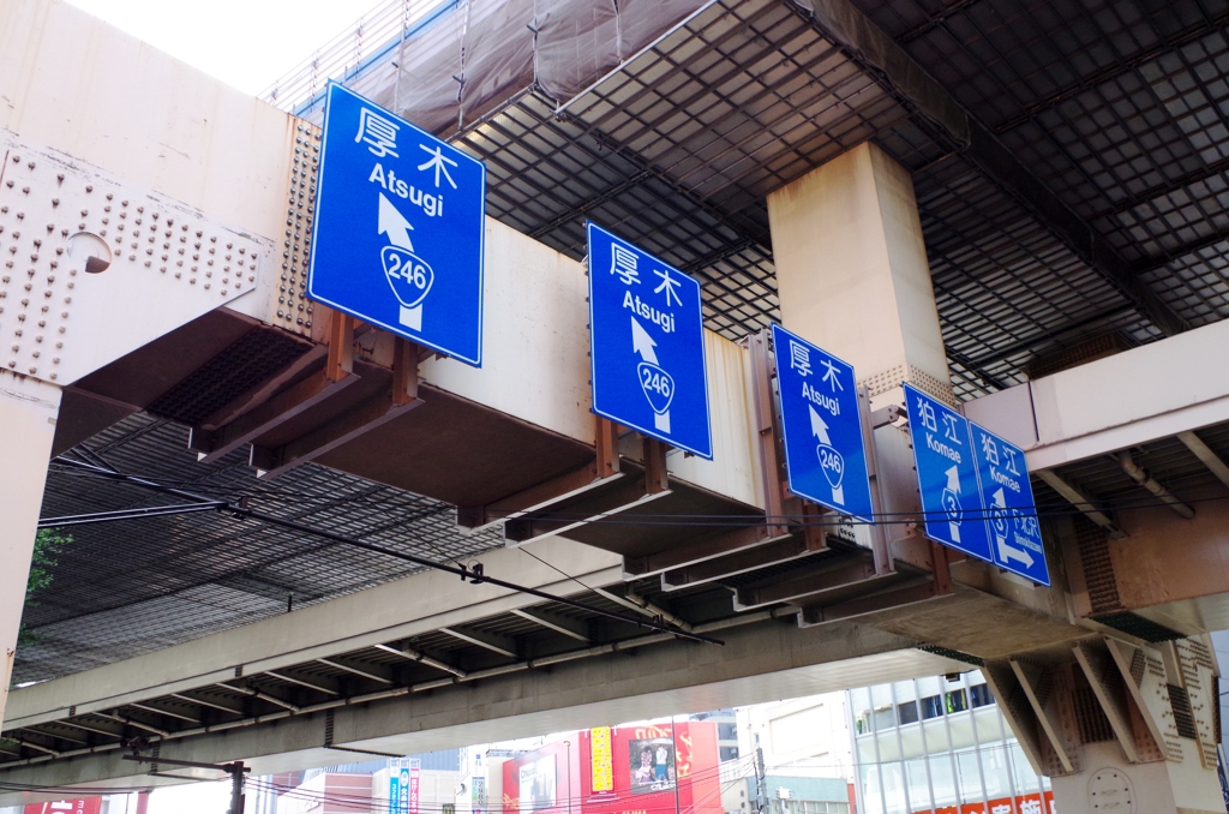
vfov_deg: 38.7
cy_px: 407
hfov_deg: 55.9
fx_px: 1158
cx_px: 614
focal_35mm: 34
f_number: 11
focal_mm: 23.13
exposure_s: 1/125
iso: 800
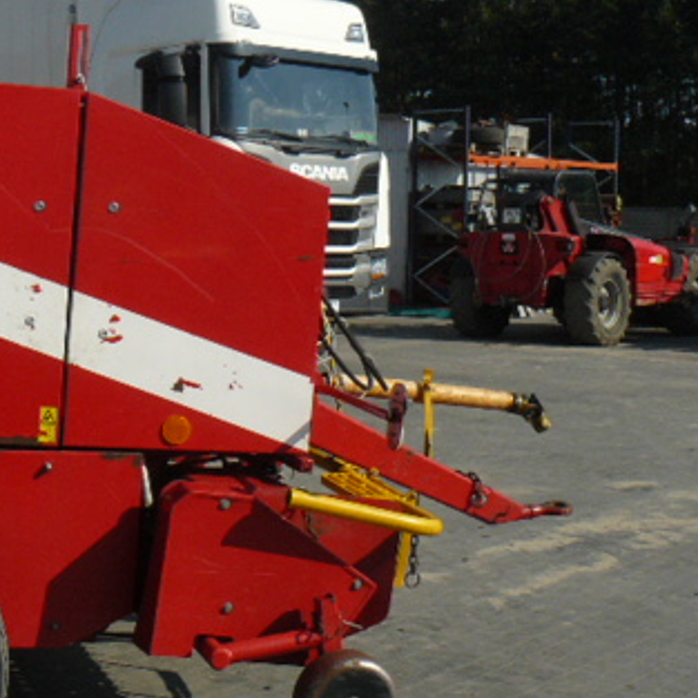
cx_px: 51
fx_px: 1483
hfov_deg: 25.5
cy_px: 303
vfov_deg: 26.5
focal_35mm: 65
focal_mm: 6
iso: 100
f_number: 6.3
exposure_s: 1/500
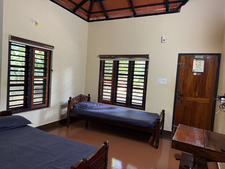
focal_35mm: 24
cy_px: 84
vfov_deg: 56.8
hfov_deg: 71.6
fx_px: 156
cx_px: 112
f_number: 1.78
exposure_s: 1/50
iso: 320
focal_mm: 6.76
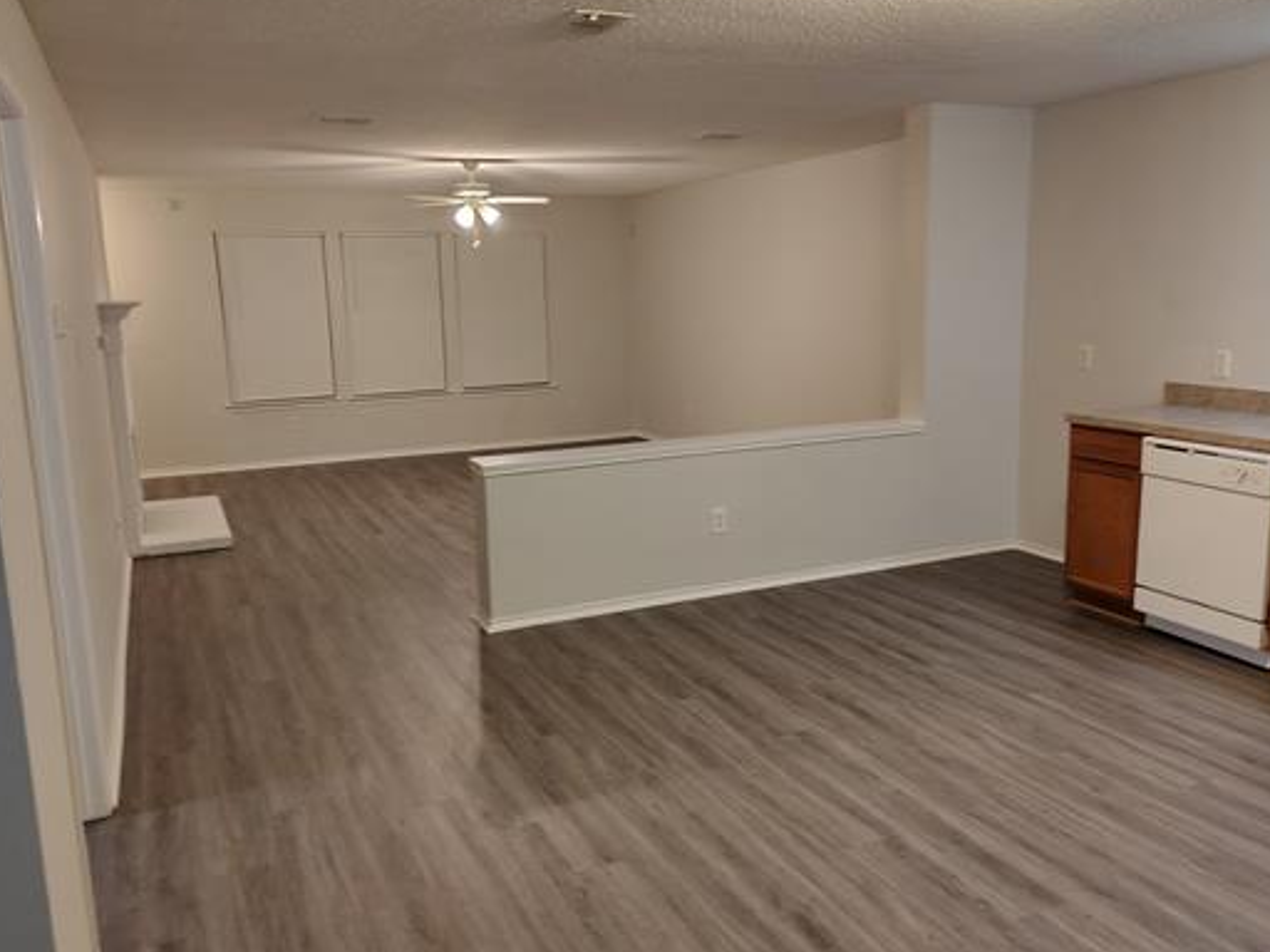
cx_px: 662
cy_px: 478
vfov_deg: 46.8
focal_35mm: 30
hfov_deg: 59.9
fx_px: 1101
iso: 264
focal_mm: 5.56
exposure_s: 1/12.5
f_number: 1.8
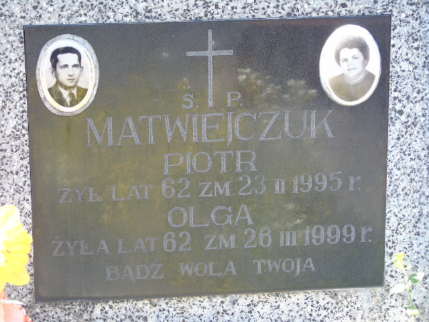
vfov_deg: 12.0
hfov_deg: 15.9
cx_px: 214
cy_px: 161
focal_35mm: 124
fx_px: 1537
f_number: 4.6
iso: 80
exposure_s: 1/50
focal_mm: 22
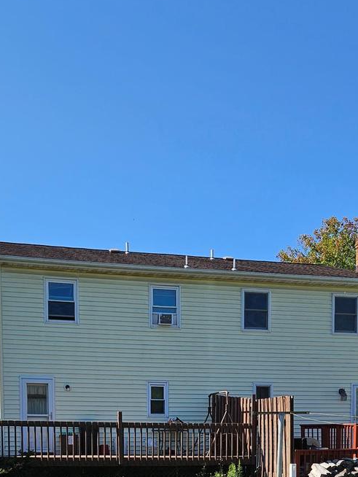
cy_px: 479
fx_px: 744
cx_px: 168
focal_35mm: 54
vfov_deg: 32.6
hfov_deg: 27.0
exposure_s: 1/2497
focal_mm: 5.4
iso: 25
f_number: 1.8
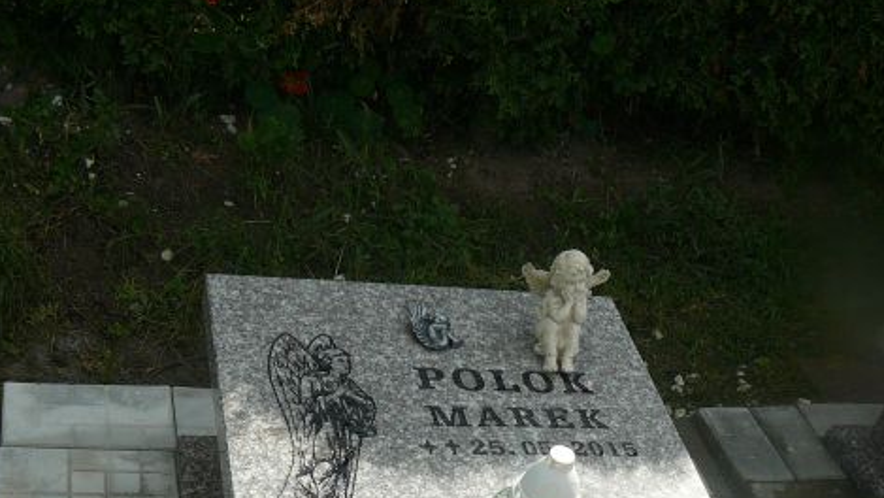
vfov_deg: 22.6
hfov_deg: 39.9
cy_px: 428
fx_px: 1219
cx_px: 435
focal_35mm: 52
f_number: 5
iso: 80
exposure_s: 1/500
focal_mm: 5.2
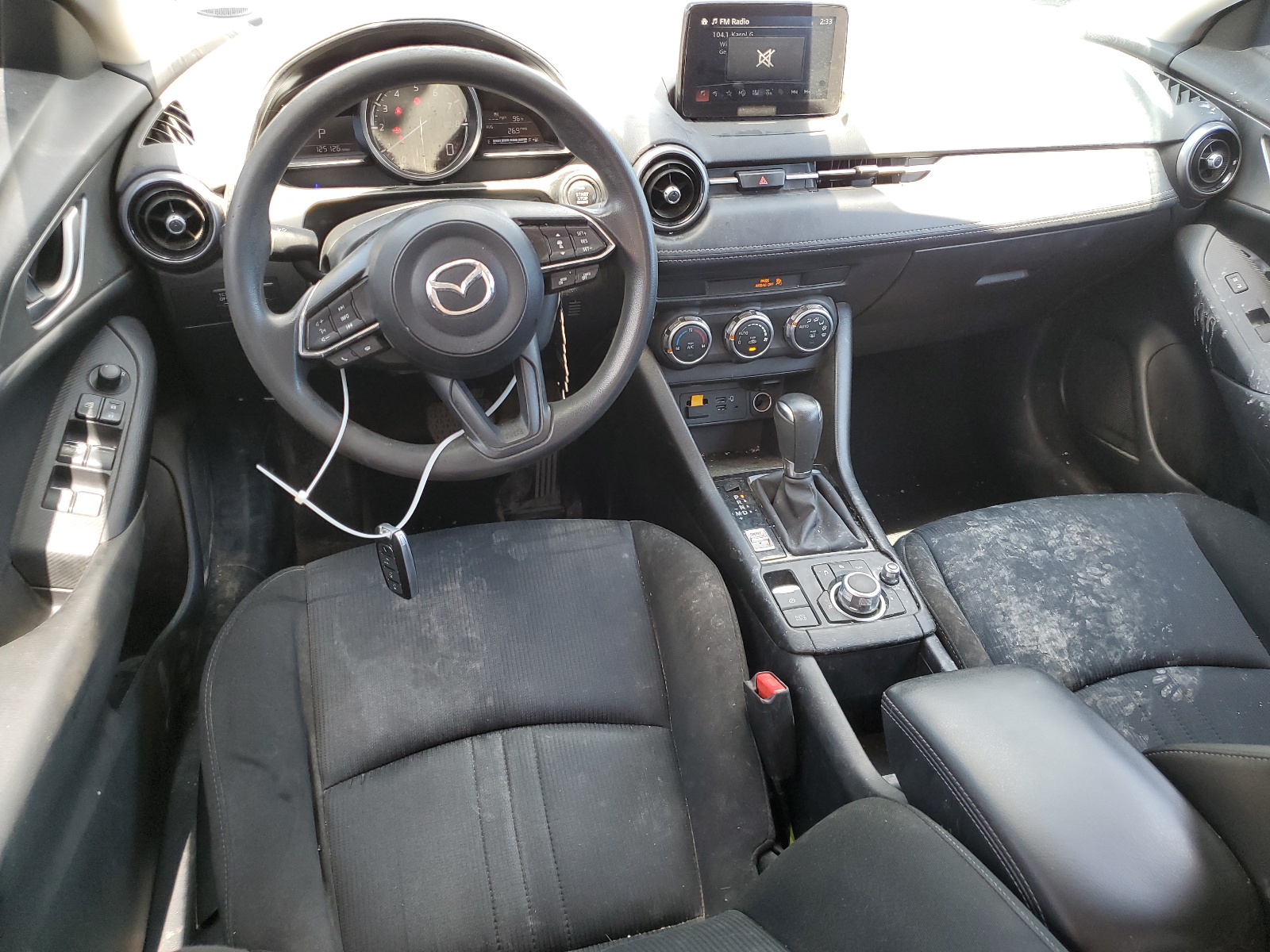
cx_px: 635
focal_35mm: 26
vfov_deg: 53.1
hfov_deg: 67.3
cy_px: 476
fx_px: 954
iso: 70
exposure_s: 1/120
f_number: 1.5
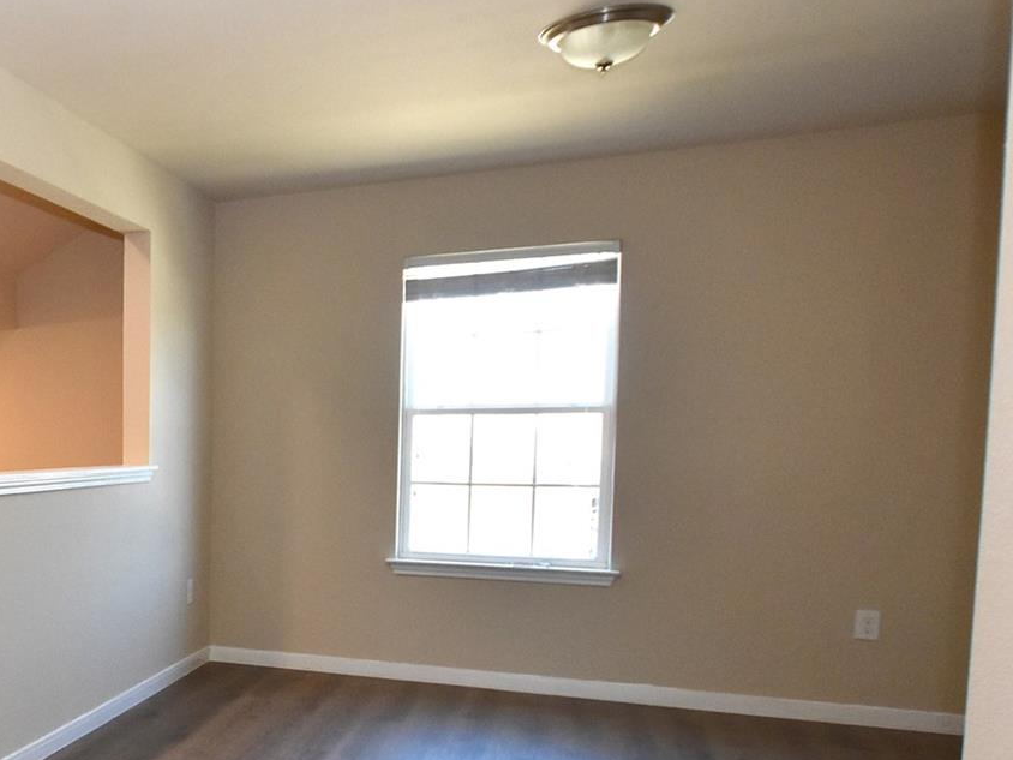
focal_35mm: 35
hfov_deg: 40.6
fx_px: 1024
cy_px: 526
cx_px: -139
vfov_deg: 40.0
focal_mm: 10
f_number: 5.6
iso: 1250
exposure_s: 1/200
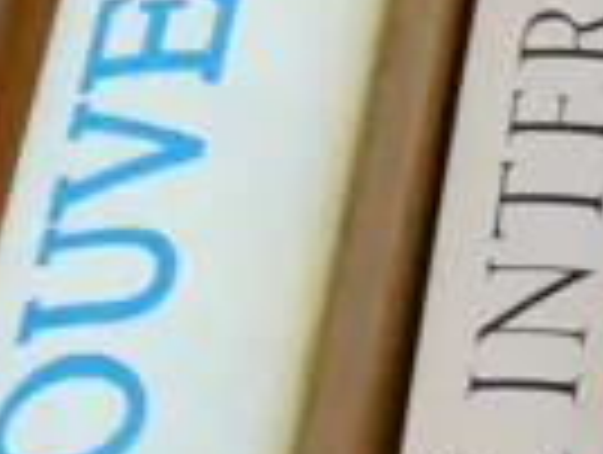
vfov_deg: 4.4
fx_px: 5864
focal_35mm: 336
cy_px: 591
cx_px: 2012
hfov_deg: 5.4
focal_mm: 22
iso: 250
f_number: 4.7
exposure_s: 1/60
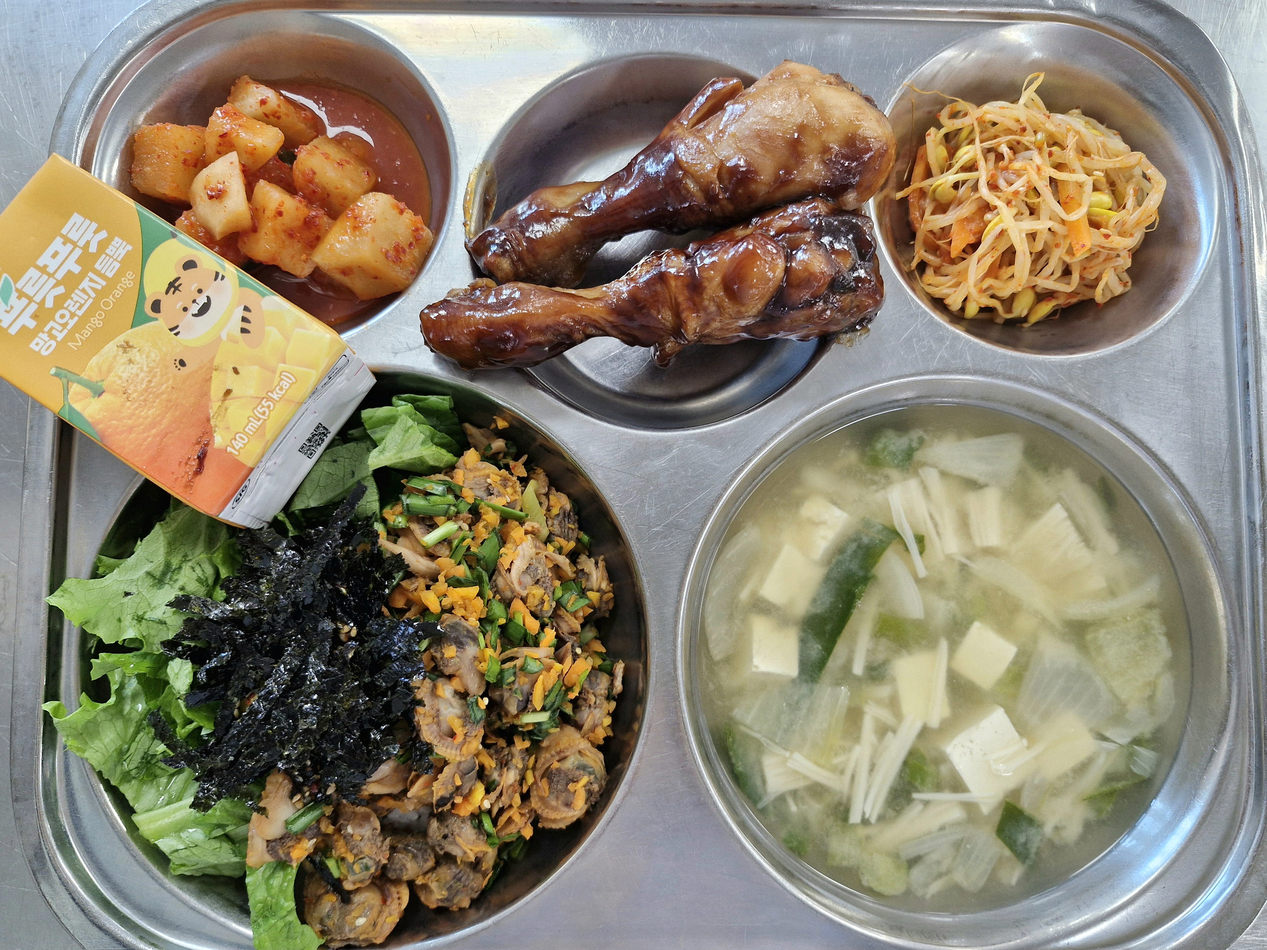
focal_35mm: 24
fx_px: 878
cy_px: 491
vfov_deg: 56.8
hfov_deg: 71.6
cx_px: 643
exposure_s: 1/120
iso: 160
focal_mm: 5.54
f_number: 1.8
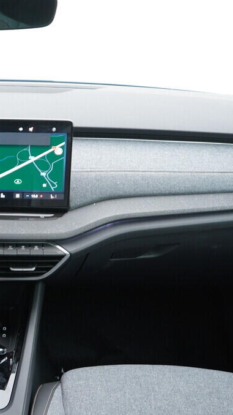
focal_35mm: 57
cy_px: 207
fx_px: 627
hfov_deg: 19.8
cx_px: -47
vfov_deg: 36.6
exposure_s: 1/40
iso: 250
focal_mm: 24
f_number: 2.8
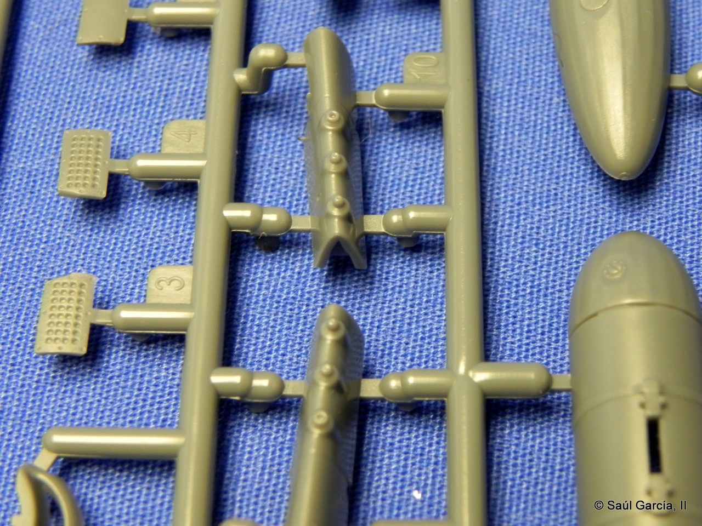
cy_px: 263
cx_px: 351
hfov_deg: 23.0
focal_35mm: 85
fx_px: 1724
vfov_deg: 17.4
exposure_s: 1/11.5
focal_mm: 15.1
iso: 400
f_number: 4
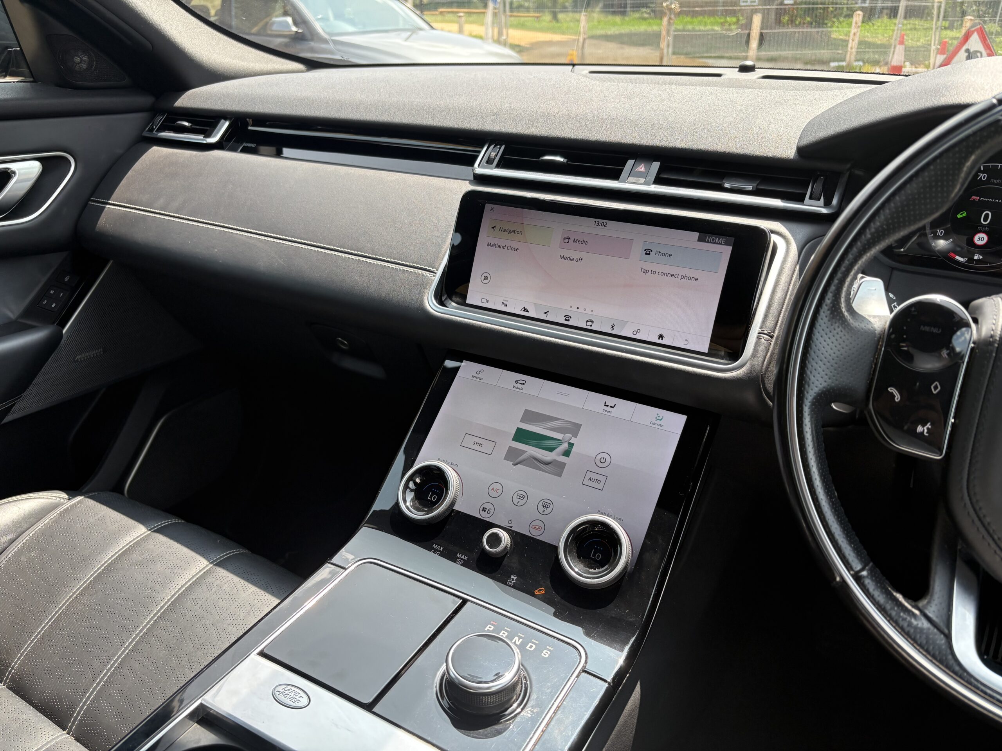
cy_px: 376
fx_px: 753
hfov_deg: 67.3
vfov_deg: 53.1
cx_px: 501
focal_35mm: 26
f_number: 1.6
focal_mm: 5.96
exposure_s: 1/409
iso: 64
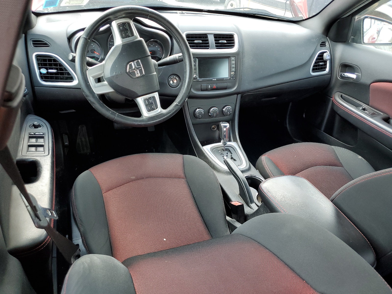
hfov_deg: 67.3
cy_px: 147
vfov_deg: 53.1
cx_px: 196
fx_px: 294
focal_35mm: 26
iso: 71
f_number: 1.5
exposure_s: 1/120
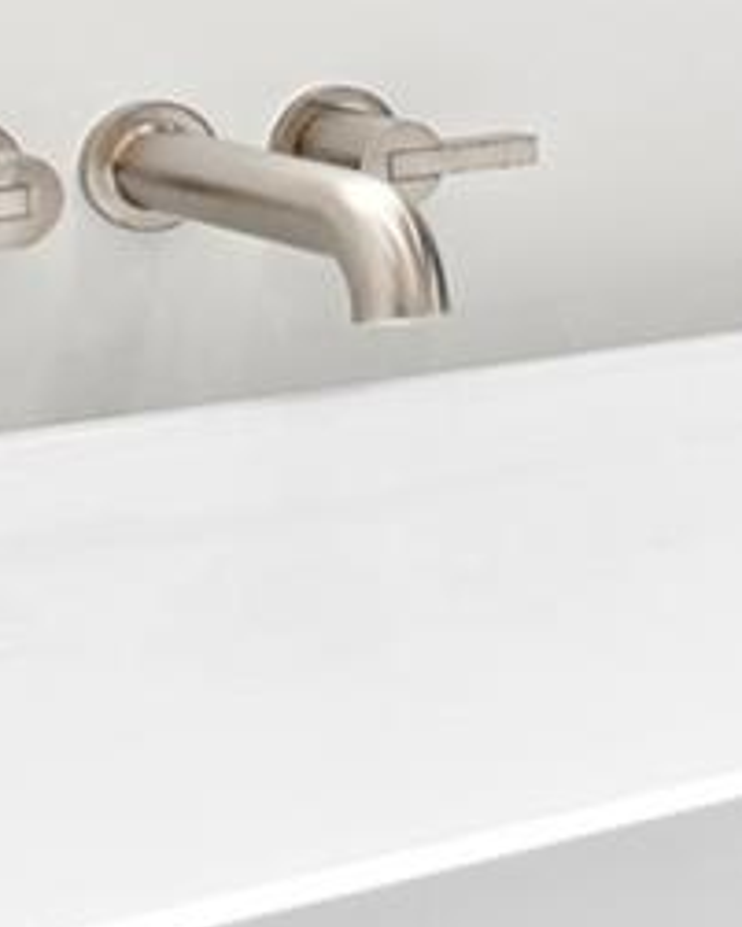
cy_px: -270
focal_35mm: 130
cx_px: 1857
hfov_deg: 10.1
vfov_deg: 14.2
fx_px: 3566
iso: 800
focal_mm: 17
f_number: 8
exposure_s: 1/6
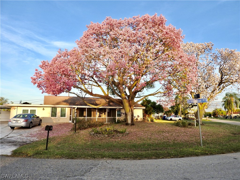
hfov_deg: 71.6
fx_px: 166
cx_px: 120
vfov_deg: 56.8
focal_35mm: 24
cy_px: 90
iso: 100
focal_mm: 4.3
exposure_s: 1/320
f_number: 3.3
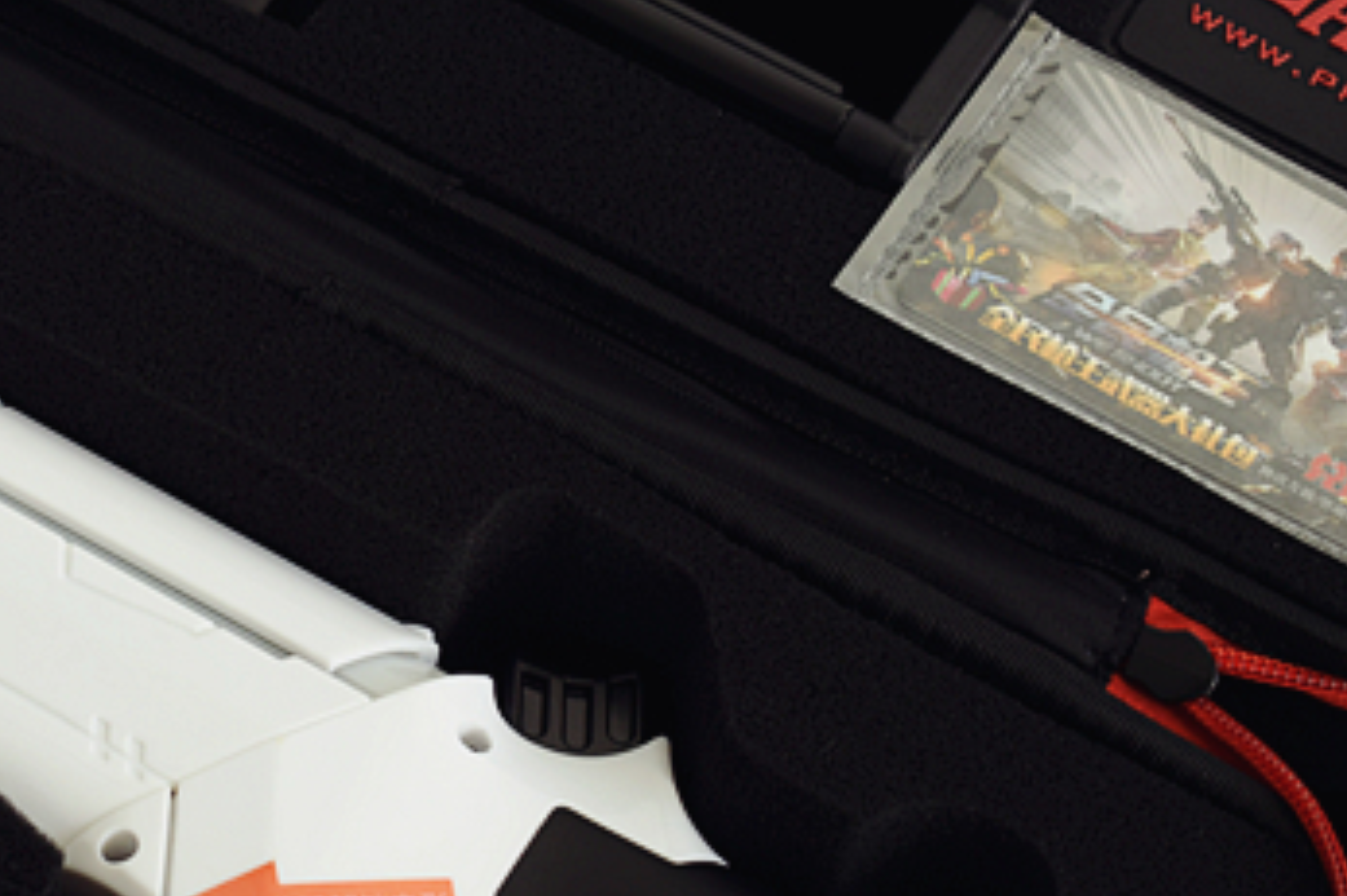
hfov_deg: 12.3
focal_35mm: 166
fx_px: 6208
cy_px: 475
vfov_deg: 8.3
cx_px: 334
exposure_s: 1/13
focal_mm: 48
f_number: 5.3
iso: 100
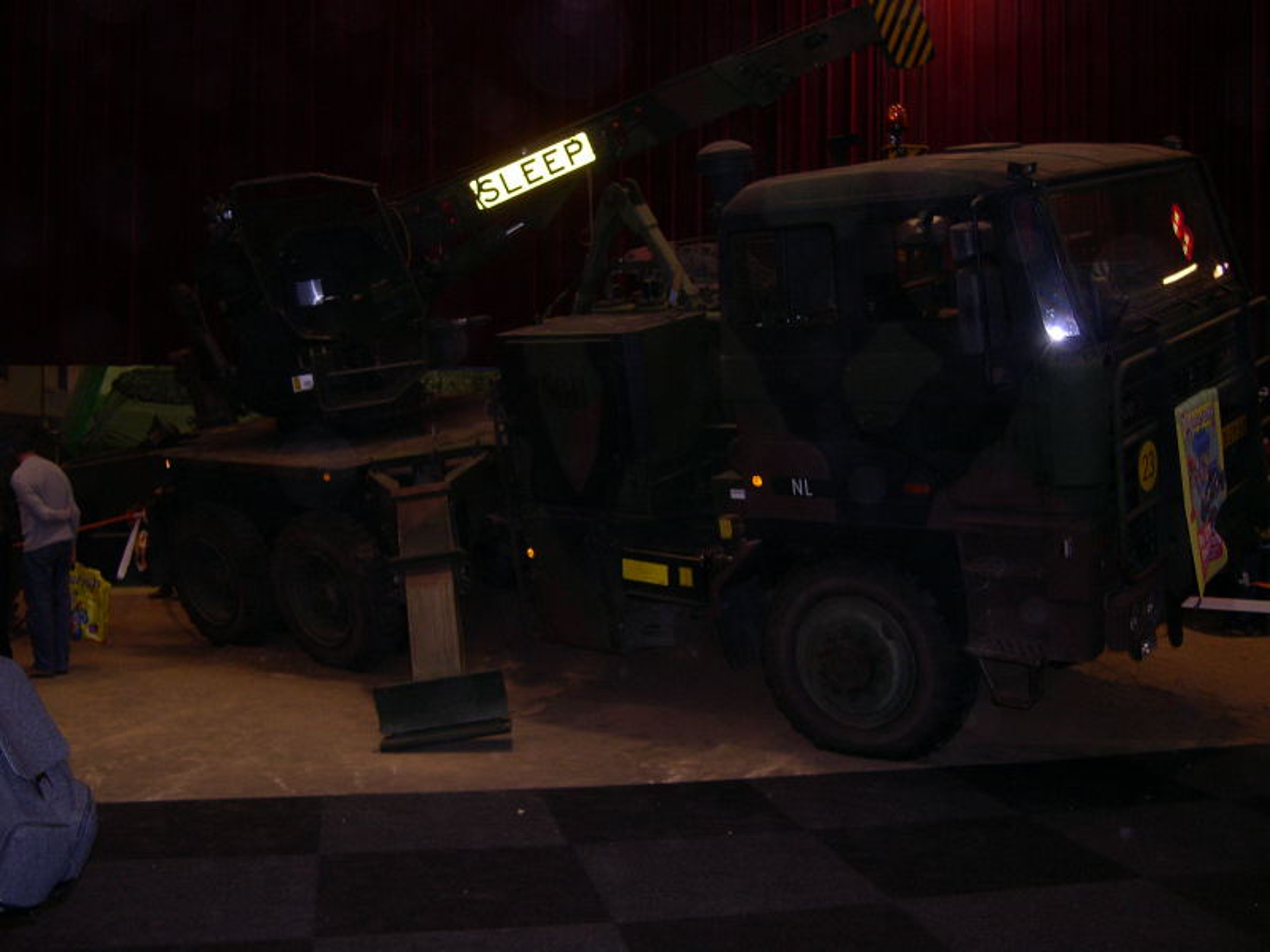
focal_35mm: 38
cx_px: 635
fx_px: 1394
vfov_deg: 37.7
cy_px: 476
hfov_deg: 49.0
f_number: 2.8
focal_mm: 8
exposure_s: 1/60
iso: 209
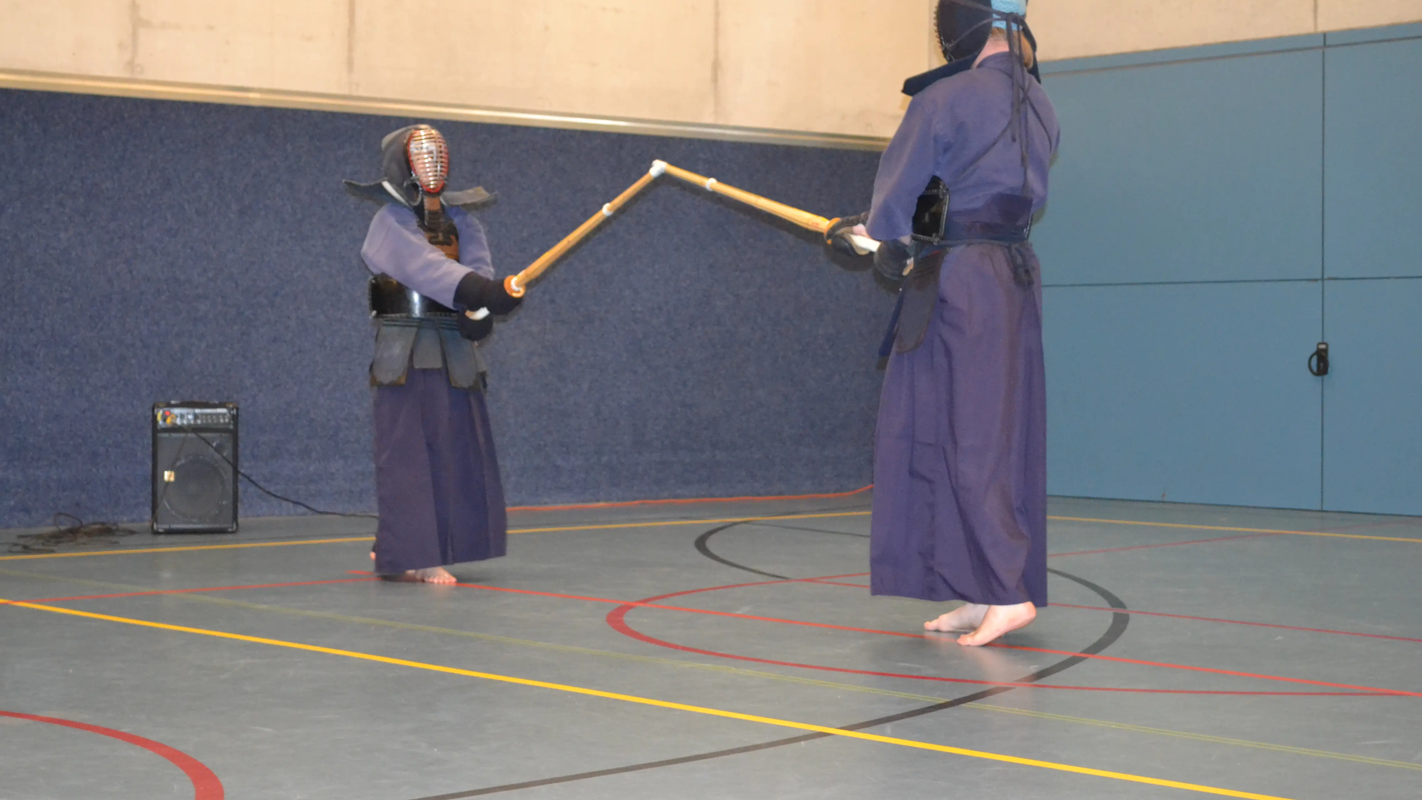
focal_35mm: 70
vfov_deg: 17.2
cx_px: 706
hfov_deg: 30.2
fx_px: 2639
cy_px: 337
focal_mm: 44
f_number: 5.3
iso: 3200
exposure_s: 1/60
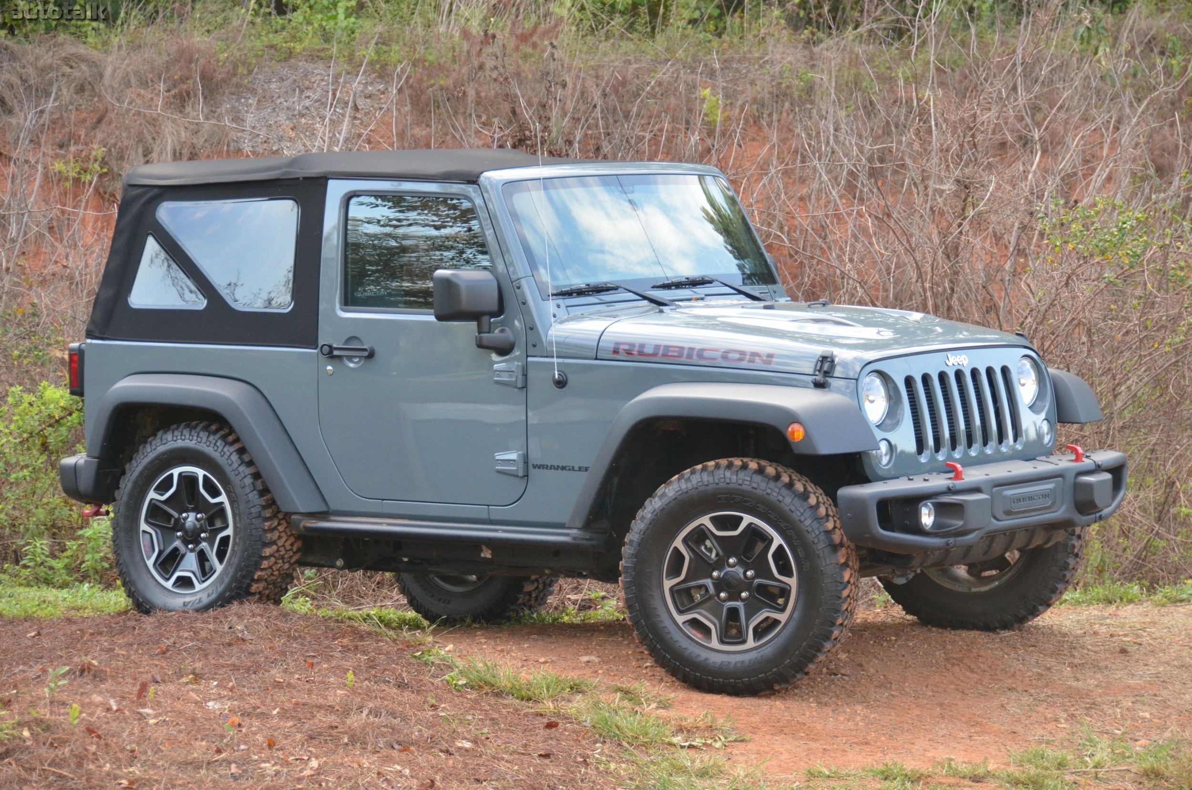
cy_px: 395
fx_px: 4064
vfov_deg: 11.1
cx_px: 596
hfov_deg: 16.7
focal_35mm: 123
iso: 1400
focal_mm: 82
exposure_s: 1/500
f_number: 5
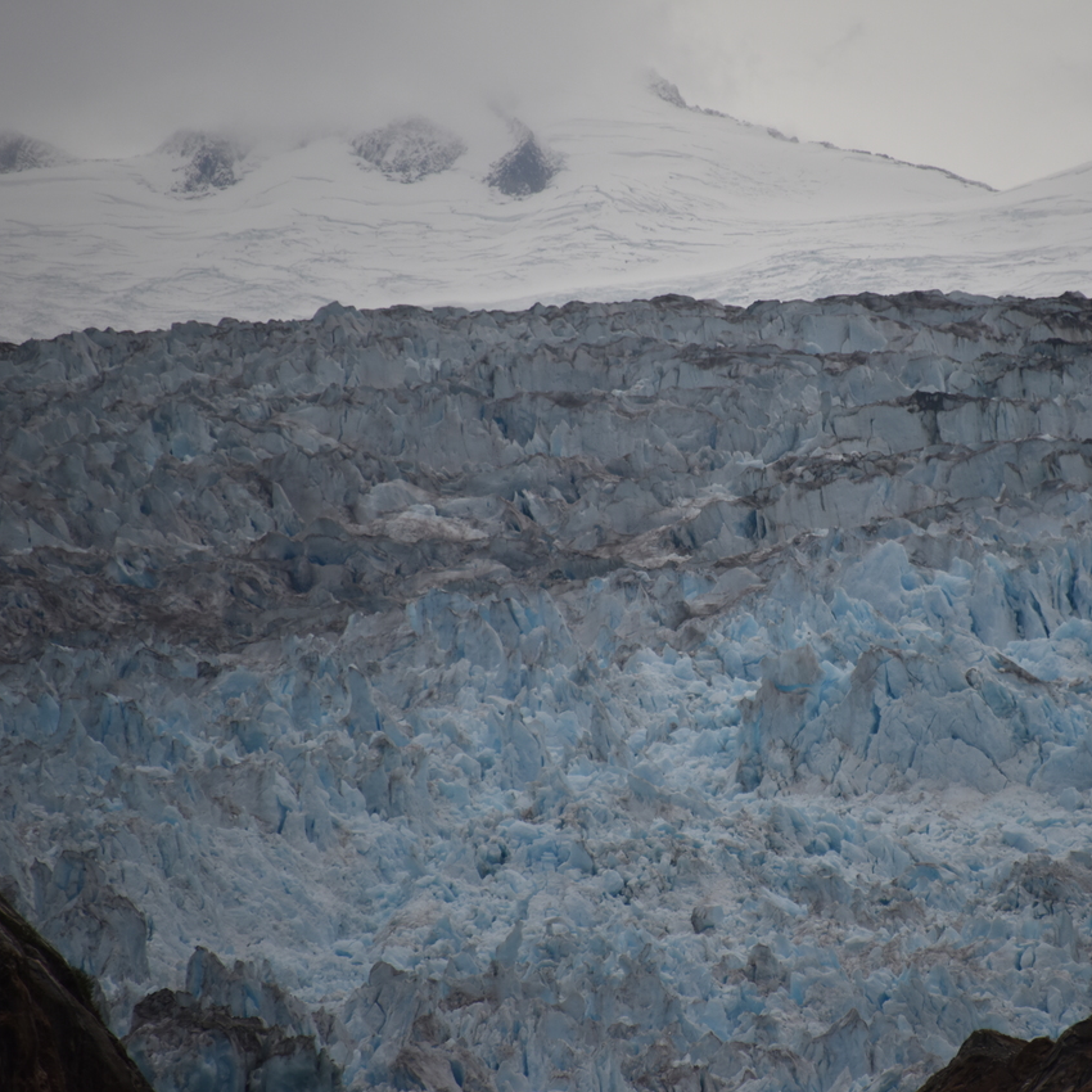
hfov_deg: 4.6
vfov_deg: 4.6
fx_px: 13705
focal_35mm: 384
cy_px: 547
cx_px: 746
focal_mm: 300
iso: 500
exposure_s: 1/640
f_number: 5.6
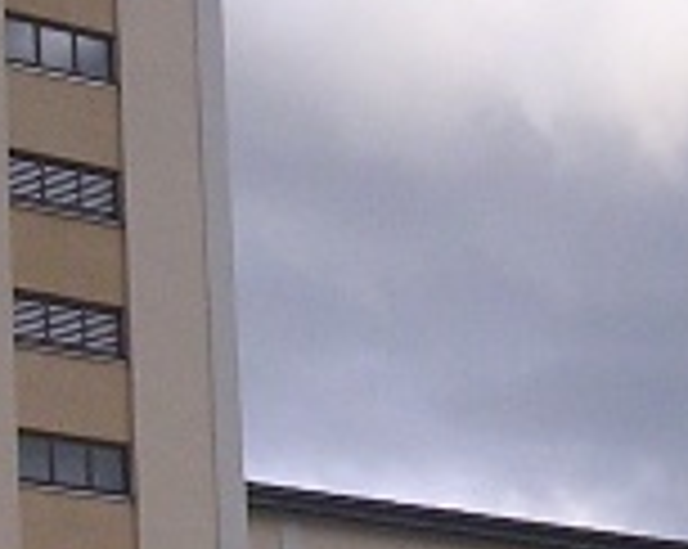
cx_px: 360
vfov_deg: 8.0
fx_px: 3945
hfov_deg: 10.0
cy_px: 284
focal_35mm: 194
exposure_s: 1/420
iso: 141
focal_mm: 5.8
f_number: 2.8
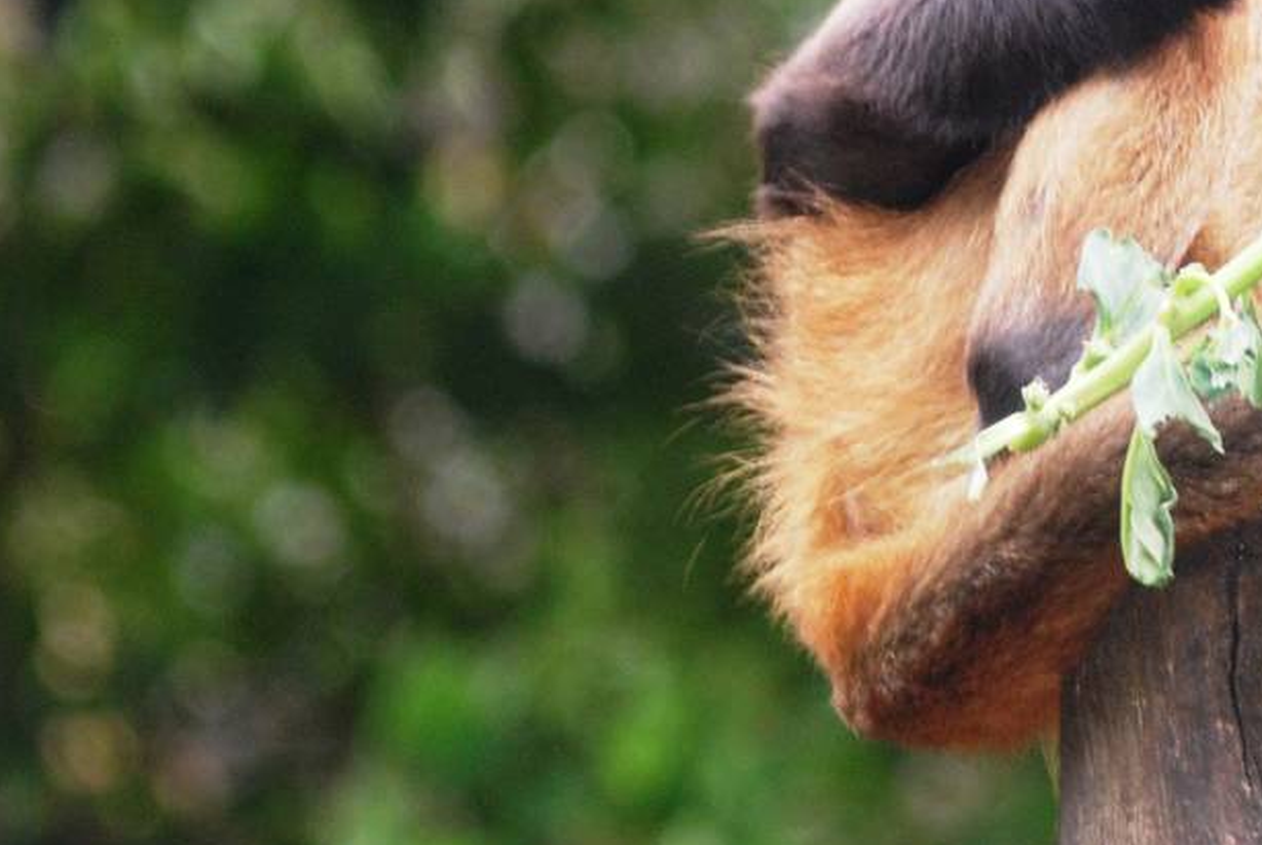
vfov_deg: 2.1
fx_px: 23339
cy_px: -1
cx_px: 1340
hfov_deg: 3.1
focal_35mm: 665
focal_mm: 170
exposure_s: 1/60
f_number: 4.8
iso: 400
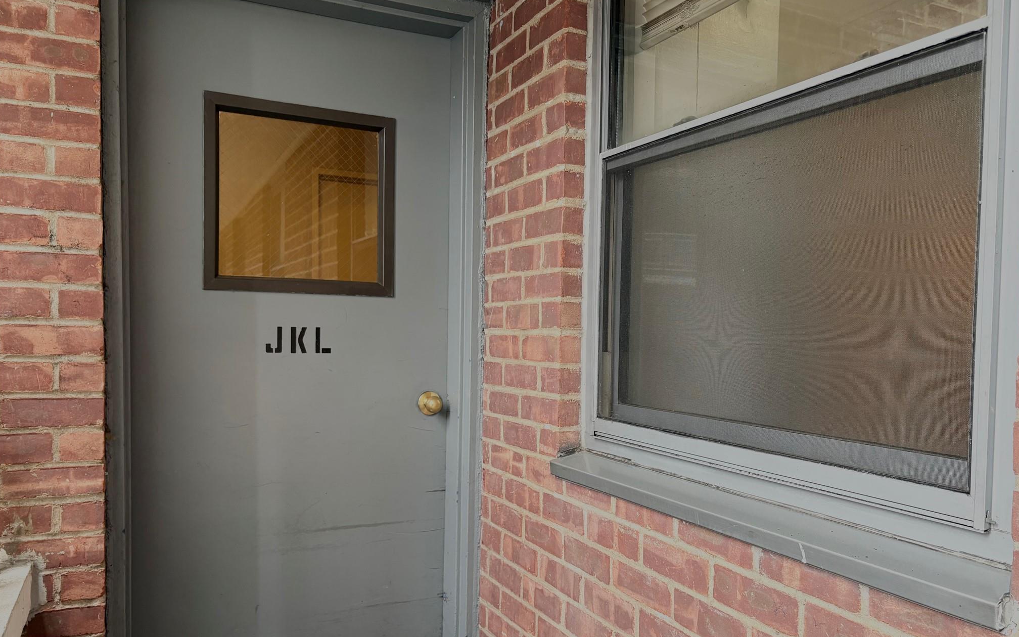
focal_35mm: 28
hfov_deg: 66.5
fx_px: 778
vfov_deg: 44.5
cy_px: 358
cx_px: 514
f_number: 1.6
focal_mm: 5.96
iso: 160
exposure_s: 1/60
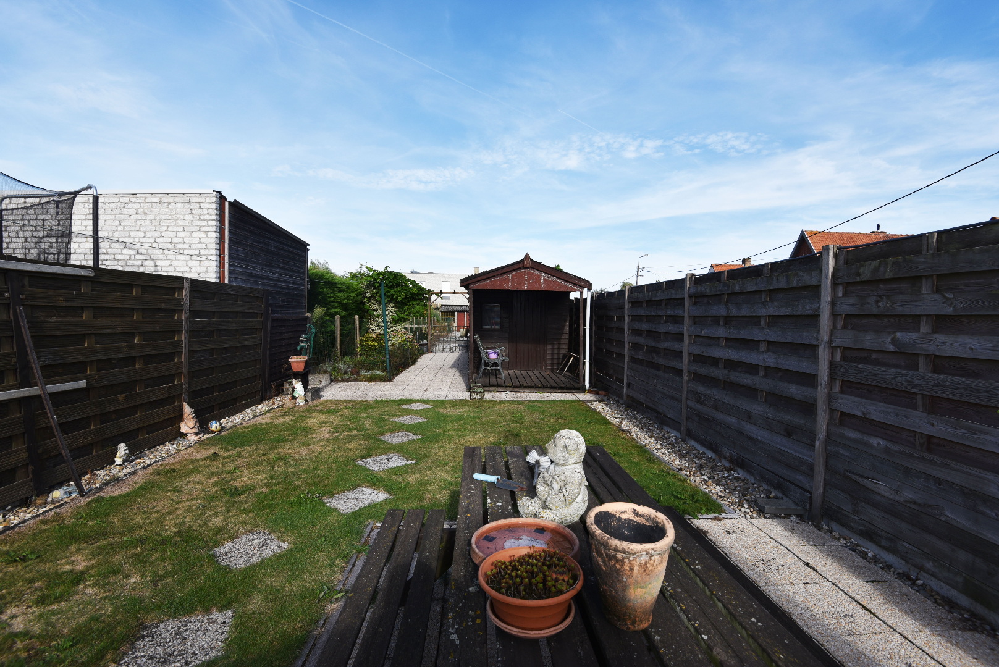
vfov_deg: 73.8
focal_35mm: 16
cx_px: 500
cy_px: 334
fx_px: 444
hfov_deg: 96.7
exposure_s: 1/200
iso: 100
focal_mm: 16
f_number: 10
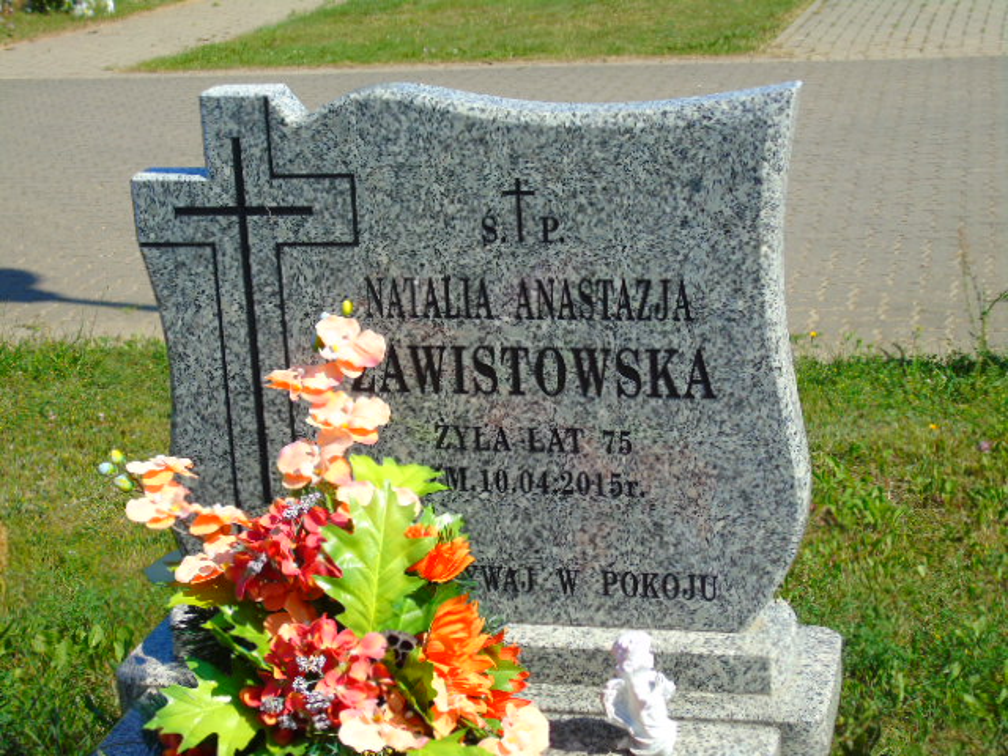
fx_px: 2067
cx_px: 504
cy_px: 378
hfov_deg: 27.4
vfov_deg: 20.7
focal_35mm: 71
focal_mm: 13
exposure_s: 1/500
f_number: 4.7
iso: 80
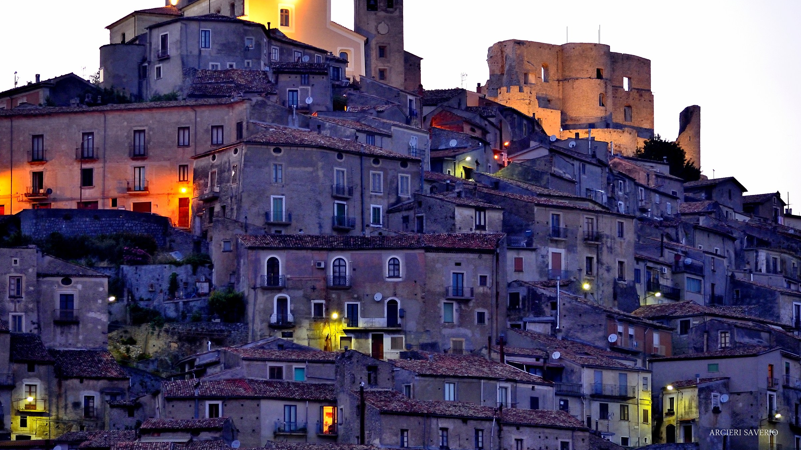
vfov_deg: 5.7
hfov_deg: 10.1
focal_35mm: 213
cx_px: 401
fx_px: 4514
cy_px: 186
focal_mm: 135
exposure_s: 1/6
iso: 800
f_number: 5.6
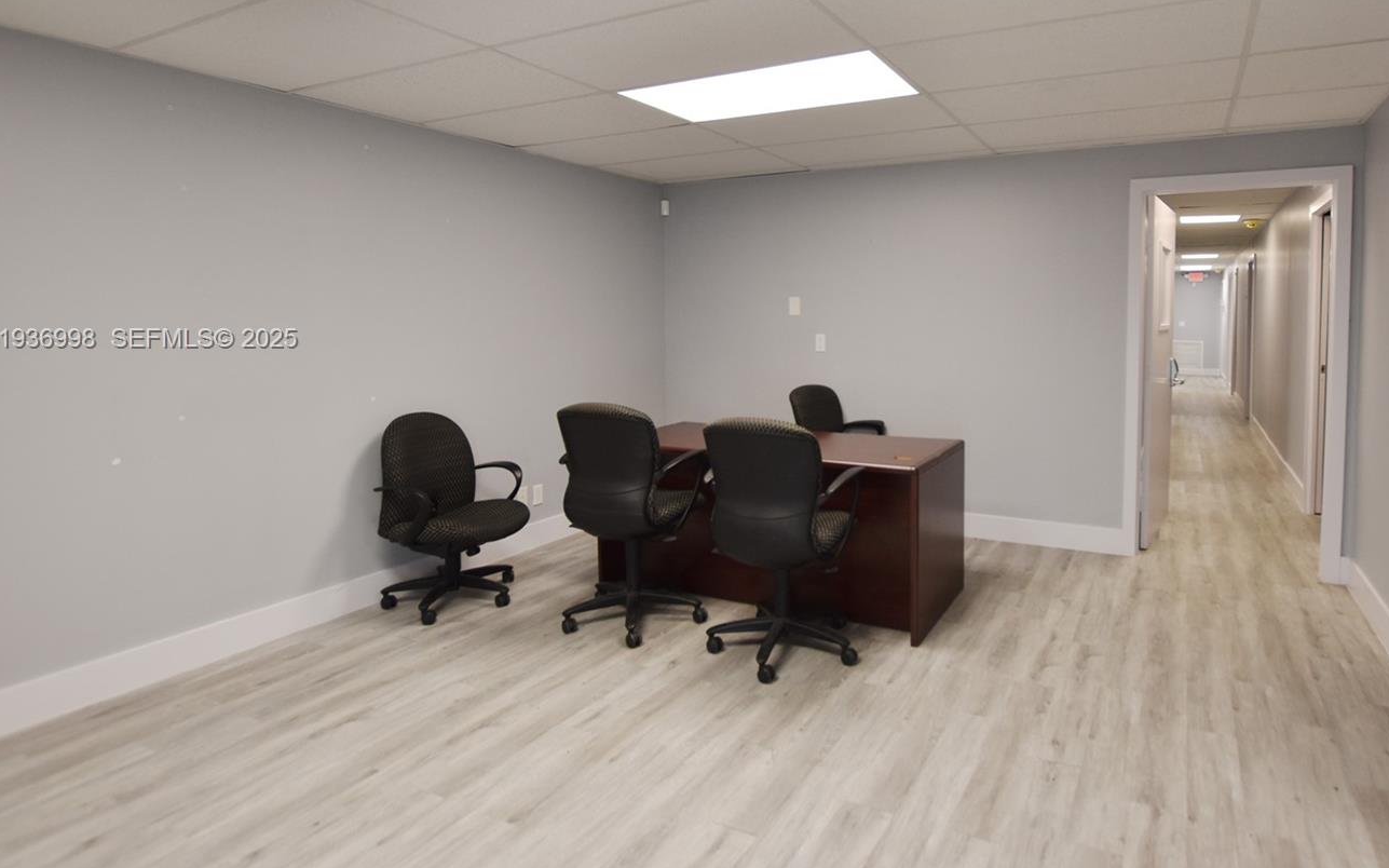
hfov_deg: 87.0
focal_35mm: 19
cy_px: 340
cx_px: 825
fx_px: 719
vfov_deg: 61.6
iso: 400
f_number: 4.5
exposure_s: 1/80
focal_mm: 10
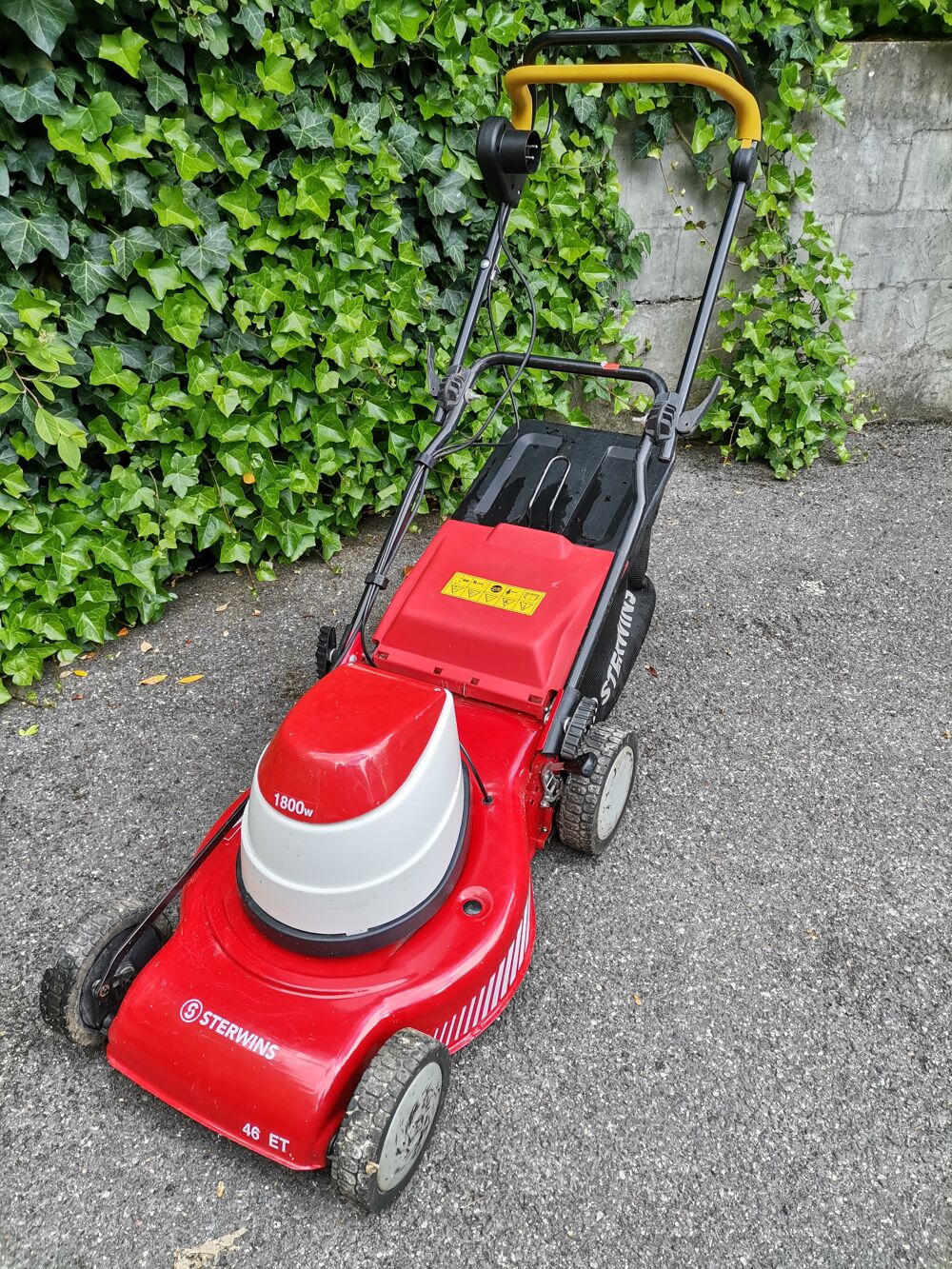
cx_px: 476
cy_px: 634
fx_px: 953
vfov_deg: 67.3
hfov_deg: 53.1
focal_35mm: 26
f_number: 1.8
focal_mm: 4.75
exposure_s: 1/257
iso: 50
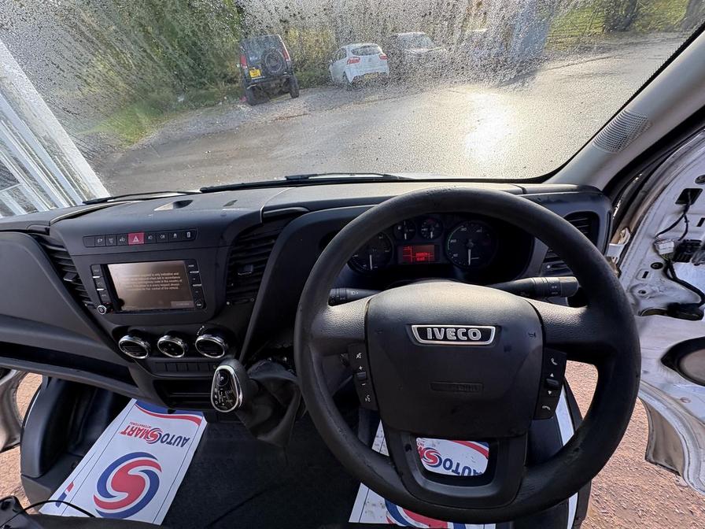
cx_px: 352
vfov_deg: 85.7
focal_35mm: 14
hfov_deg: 102.1
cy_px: 264
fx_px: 285
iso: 64
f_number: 2.2
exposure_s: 1/117
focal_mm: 2.22
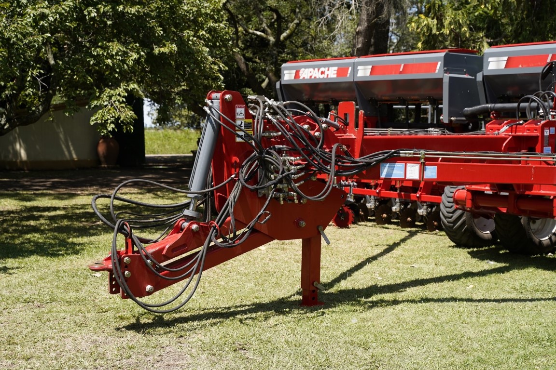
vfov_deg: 25.1
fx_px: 834
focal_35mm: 54
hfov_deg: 36.9
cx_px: 278
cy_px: 185
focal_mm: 54
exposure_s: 1/400
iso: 100
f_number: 4.5
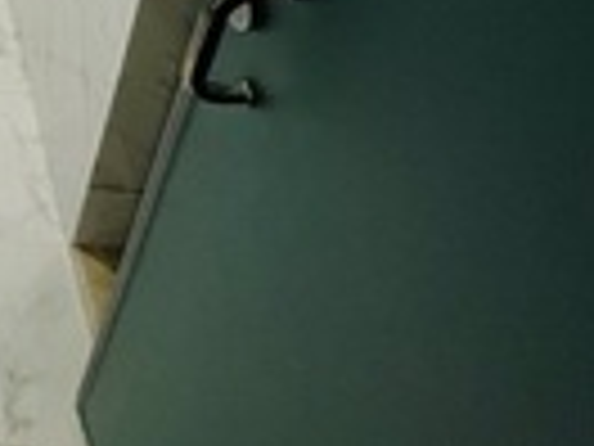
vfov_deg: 22.7
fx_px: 772
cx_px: -317
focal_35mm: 45
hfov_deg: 27.4
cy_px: -304
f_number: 1.8
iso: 250
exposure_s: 1/99
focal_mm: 1.57
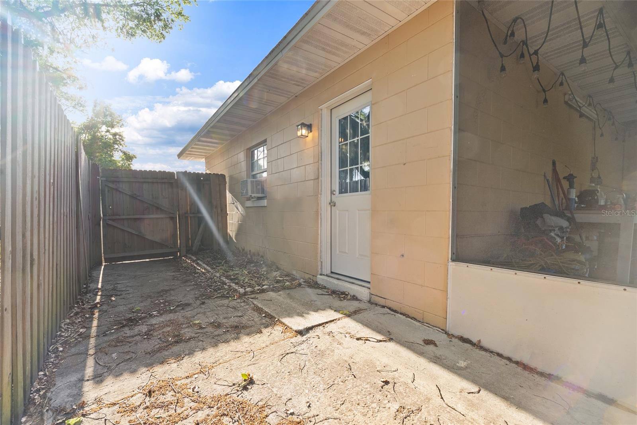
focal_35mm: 16
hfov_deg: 96.7
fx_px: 283
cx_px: 318
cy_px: 212
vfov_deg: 73.8
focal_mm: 16
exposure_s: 1/30
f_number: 9
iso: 500
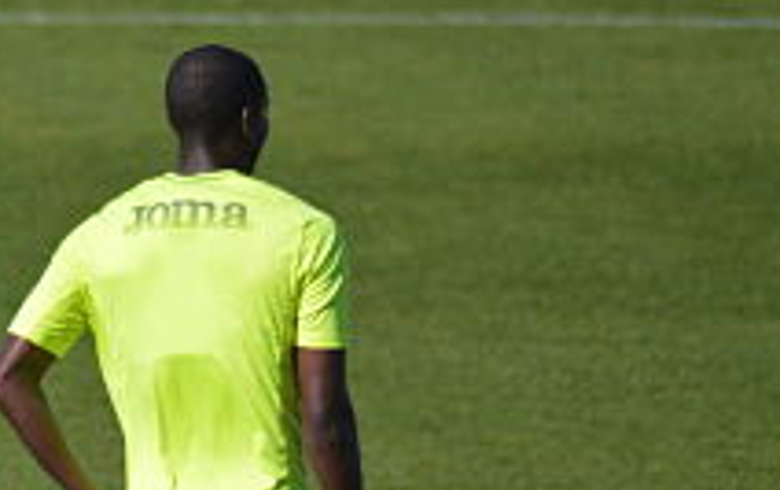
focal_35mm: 864
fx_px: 18386
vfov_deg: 1.5
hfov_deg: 2.4
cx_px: 96
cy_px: 284
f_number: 5.6
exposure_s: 1/2000
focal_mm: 300
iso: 360
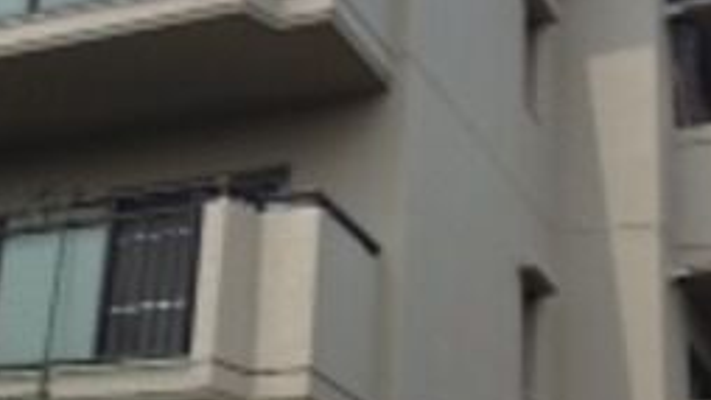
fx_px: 1697
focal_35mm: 90
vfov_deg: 13.5
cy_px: 218
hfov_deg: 23.6
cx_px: 280
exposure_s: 1/1493
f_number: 2.4
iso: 50
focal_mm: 4.28
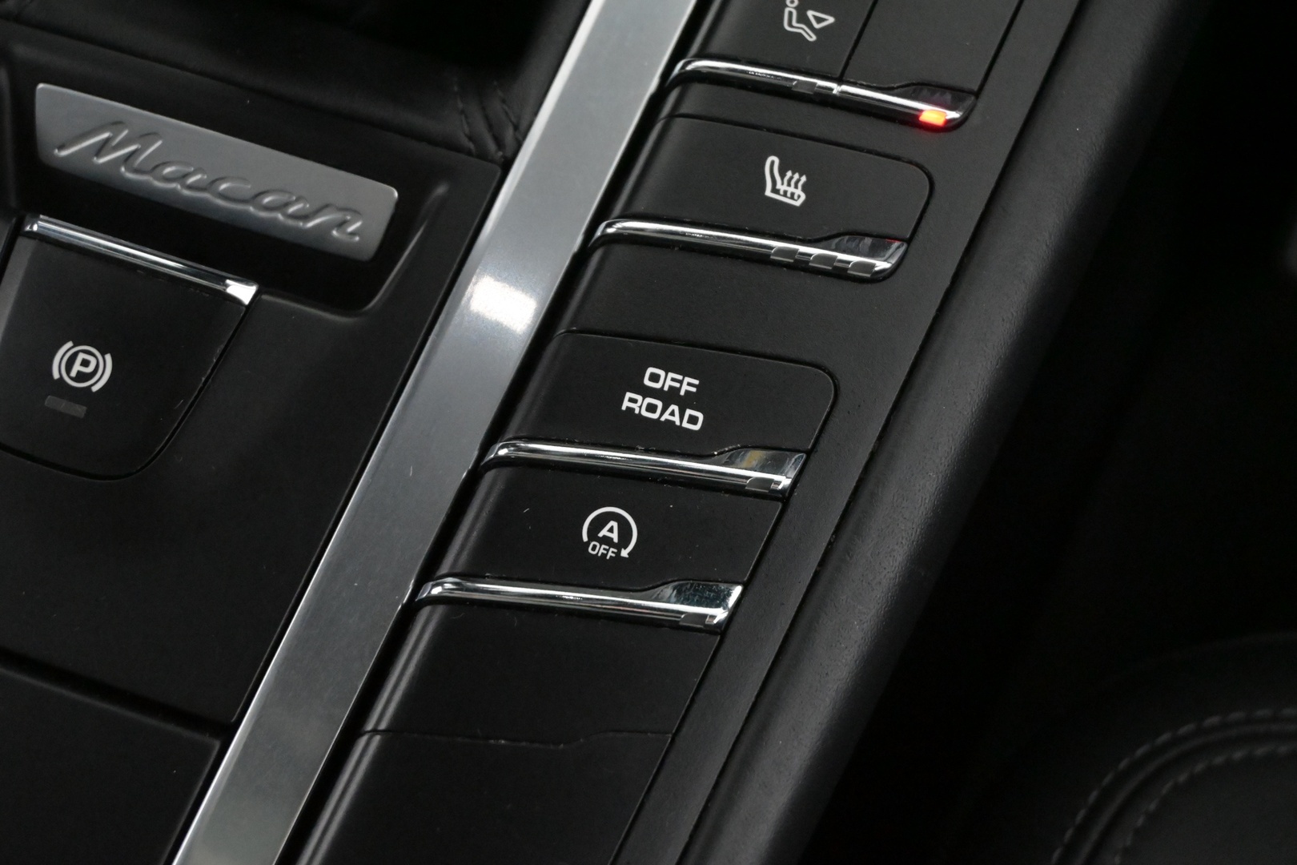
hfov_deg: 33.4
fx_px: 2161
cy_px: 432
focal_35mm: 60
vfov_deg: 22.6
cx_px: 648
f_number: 5.6
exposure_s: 1/60
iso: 8000
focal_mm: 40
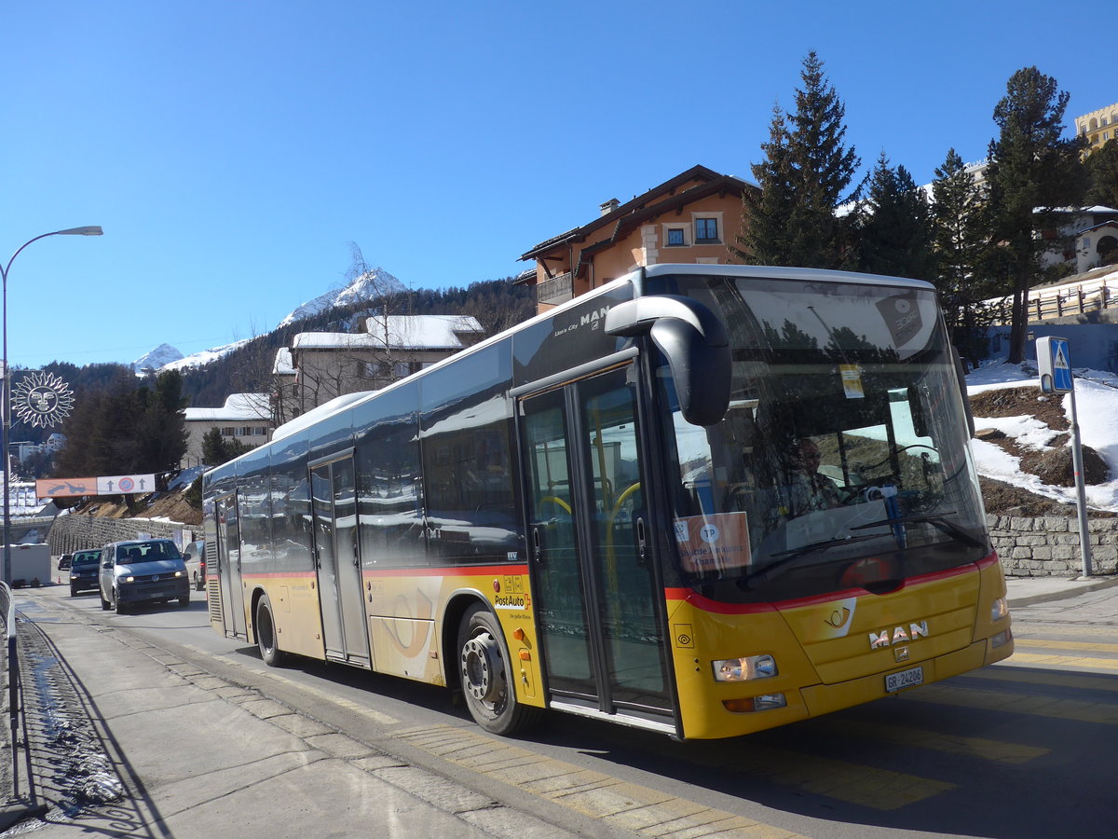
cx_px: 559
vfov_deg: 48.2
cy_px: 420
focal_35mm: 29
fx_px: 937
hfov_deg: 61.7
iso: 80
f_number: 2.8
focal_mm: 6
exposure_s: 1/1600
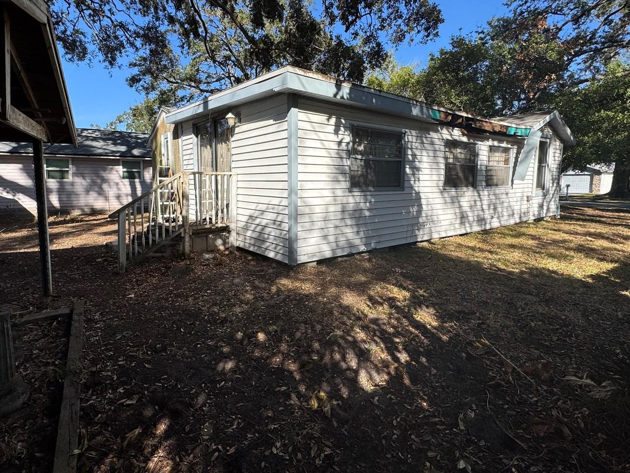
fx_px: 328
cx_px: 281
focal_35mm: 18
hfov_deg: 87.4
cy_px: 211
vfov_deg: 71.4
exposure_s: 1/1976
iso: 50
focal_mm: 2.22
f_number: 2.2
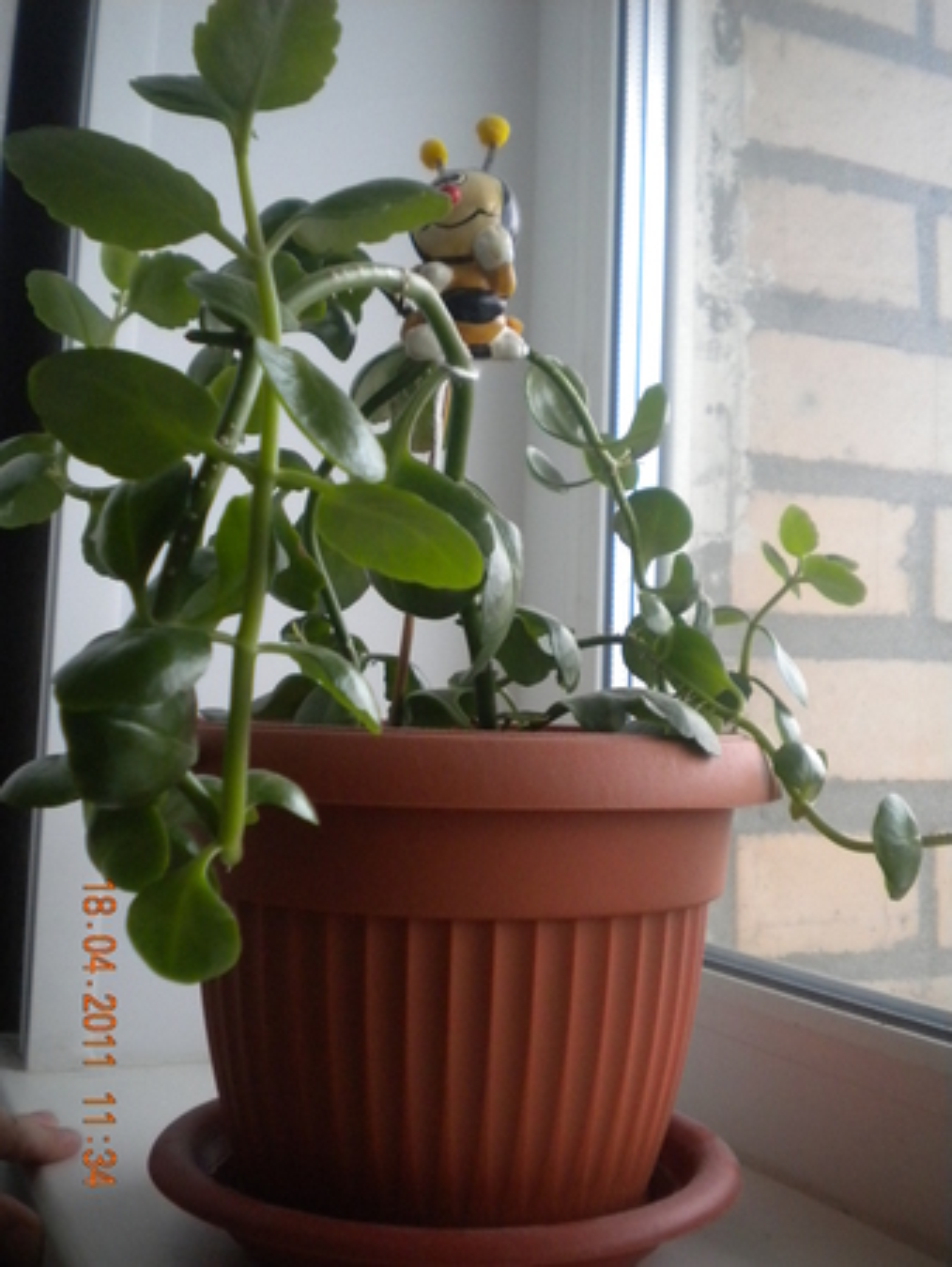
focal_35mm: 41
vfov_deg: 45.8
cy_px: 634
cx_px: 476
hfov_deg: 35.2
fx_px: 1502
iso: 400
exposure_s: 1/382
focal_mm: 7.4
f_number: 3.5
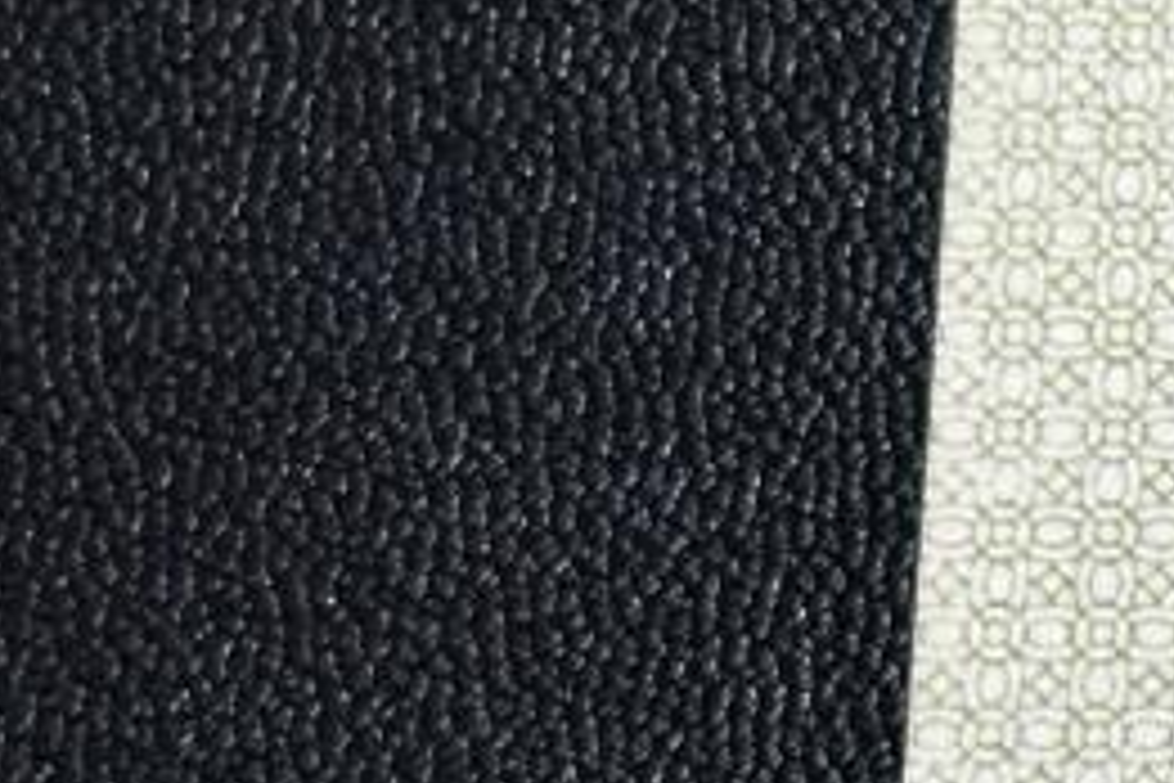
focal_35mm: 268
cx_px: 2969
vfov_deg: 5.1
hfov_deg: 7.2
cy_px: 806
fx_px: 8739
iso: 125
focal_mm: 6.86
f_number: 1.78
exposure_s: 1/50
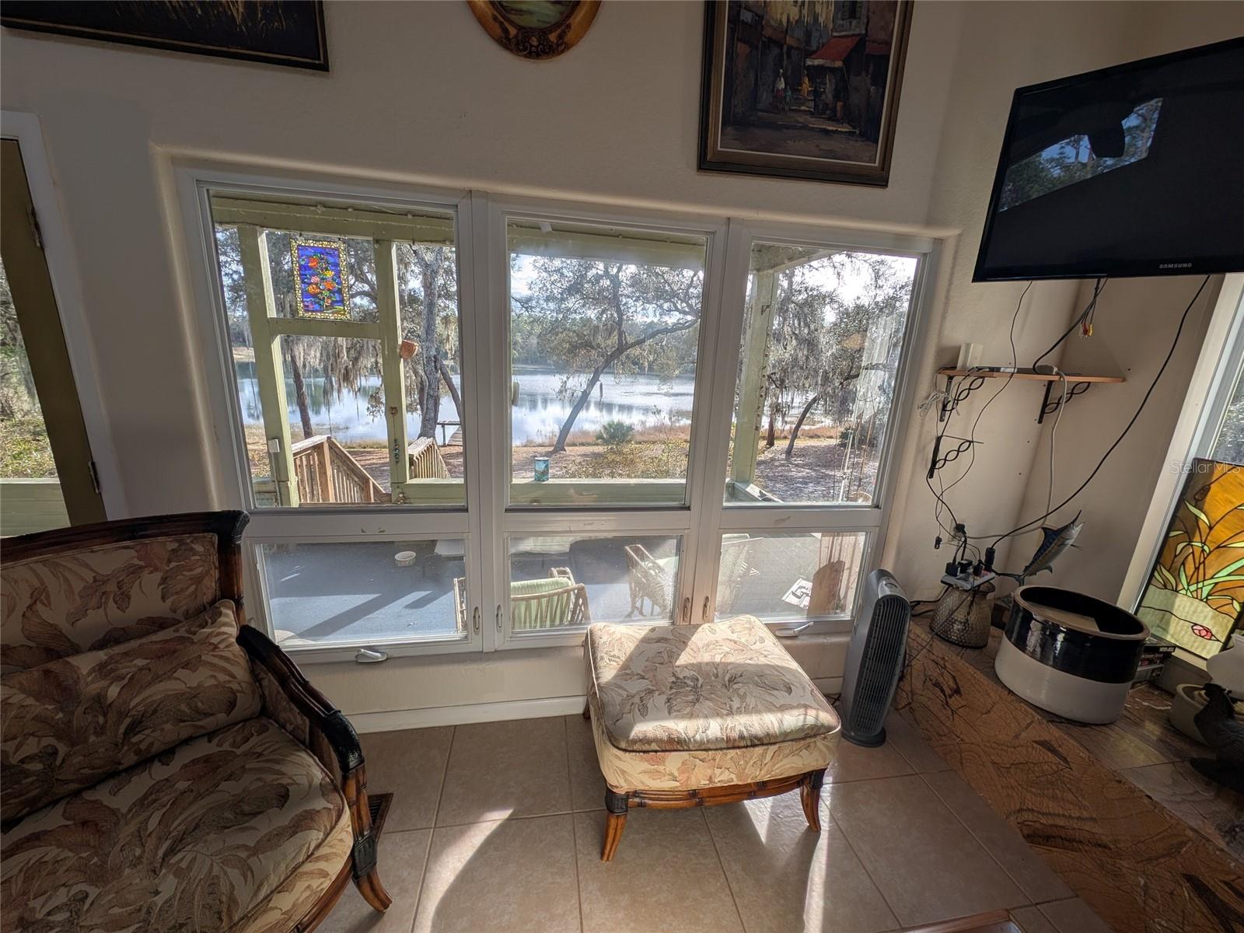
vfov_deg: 94.5
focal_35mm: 12
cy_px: 466
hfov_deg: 110.5
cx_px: 622
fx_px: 431
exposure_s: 1/591
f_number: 1.95
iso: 35
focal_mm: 2.23
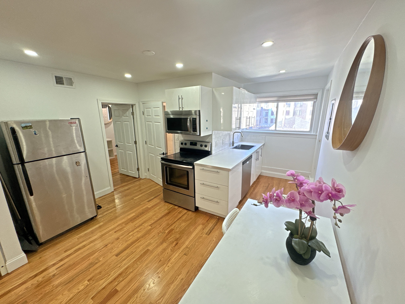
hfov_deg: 102.1
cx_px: 202
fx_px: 164
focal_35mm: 14
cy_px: 152
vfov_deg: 85.7
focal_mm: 2.22
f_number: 2.2
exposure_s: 1/120
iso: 125
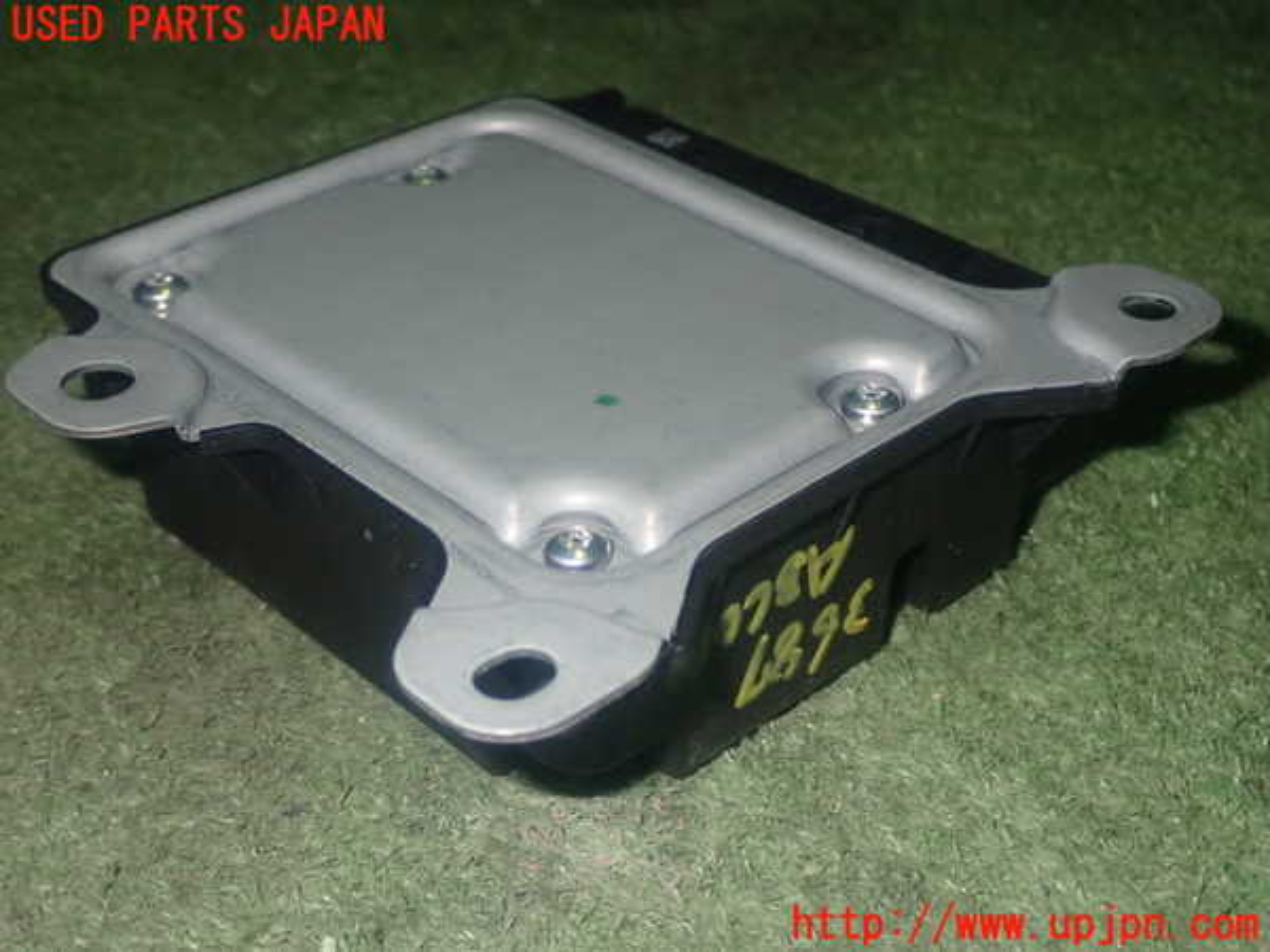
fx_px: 1981
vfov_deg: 27.0
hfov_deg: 35.5
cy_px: 476
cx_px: 635
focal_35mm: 54
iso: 800
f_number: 10
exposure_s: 1/50
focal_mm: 9.65
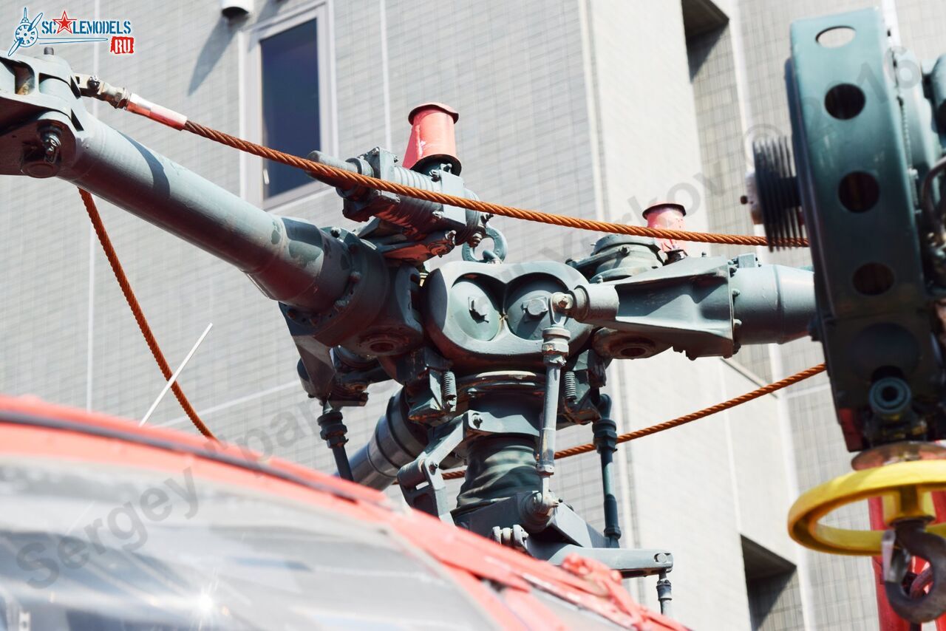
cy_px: 316
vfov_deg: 16.6
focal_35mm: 82
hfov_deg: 24.6
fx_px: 2168
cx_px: 473
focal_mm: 55
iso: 200
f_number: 9
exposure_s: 1/320
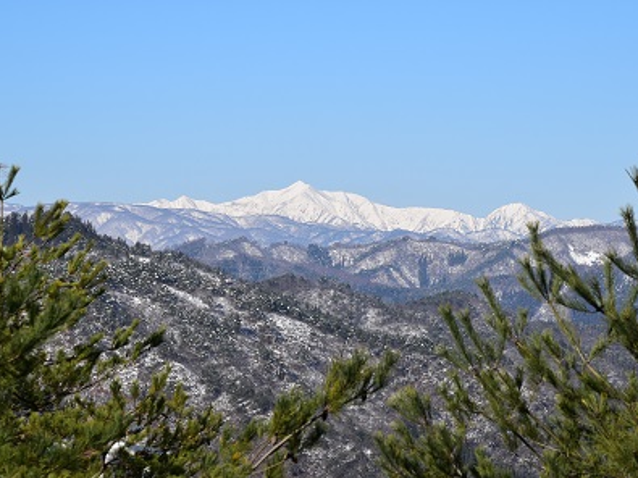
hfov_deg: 12.3
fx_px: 2966
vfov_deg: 9.2
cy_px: 241
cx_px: 325
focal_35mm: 161
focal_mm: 98
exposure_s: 1/500
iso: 250
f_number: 11
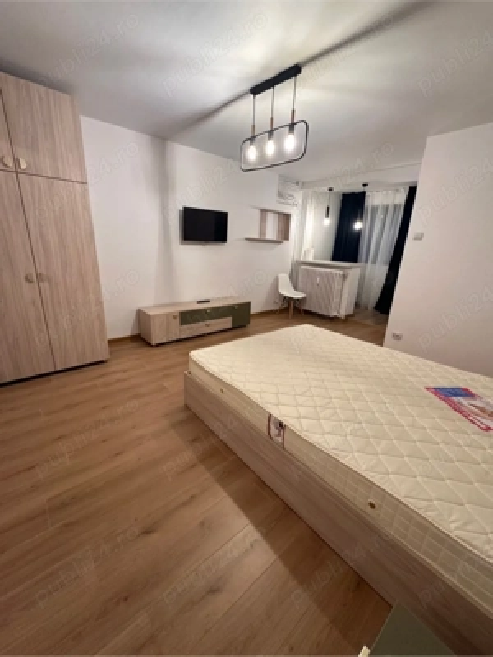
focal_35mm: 14
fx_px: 266
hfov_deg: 85.7
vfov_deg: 102.1
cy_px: 328
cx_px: 246
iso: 320
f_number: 2.2
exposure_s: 1/100
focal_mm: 2.22
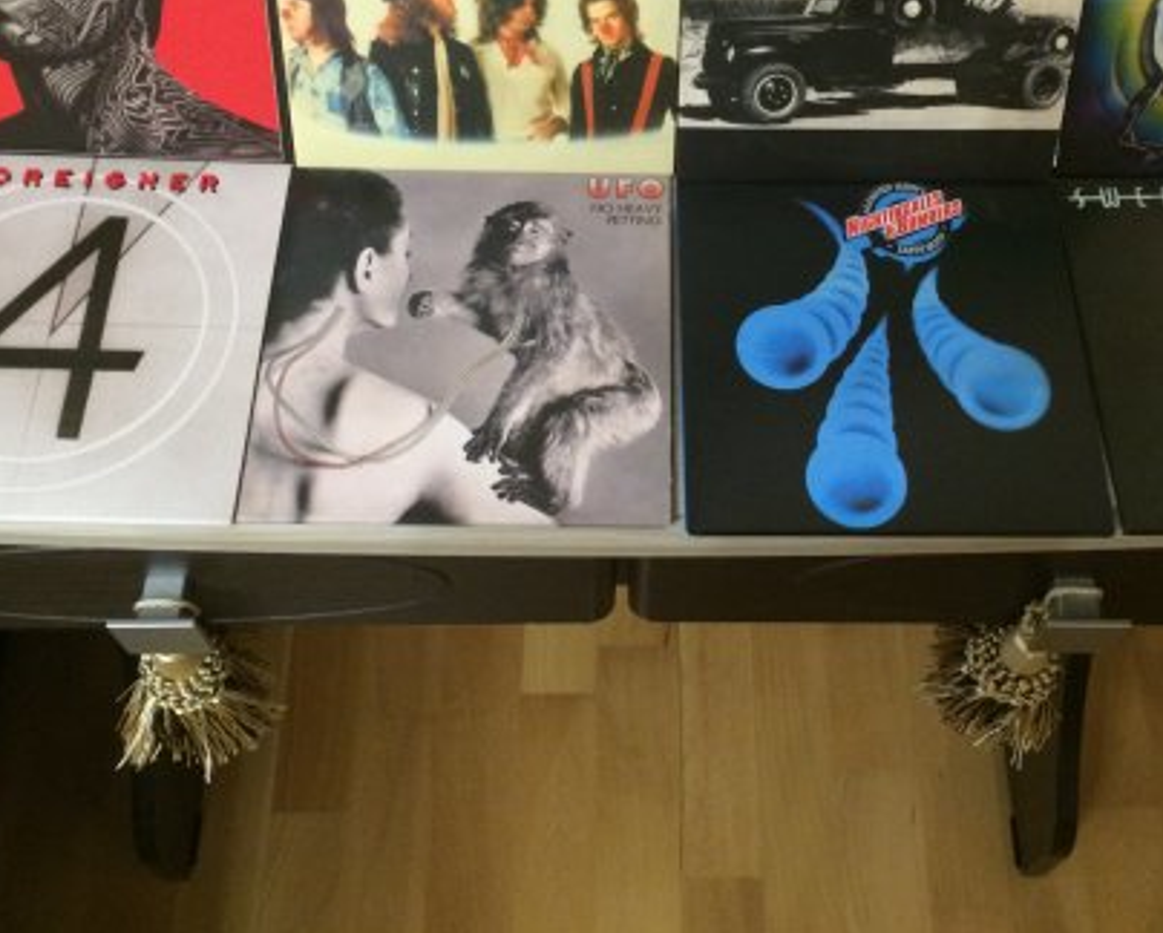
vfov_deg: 35.3
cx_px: 651
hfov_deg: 43.7
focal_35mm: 42
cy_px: 297
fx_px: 1447
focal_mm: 4.15
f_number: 2.2
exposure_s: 1/17
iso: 320
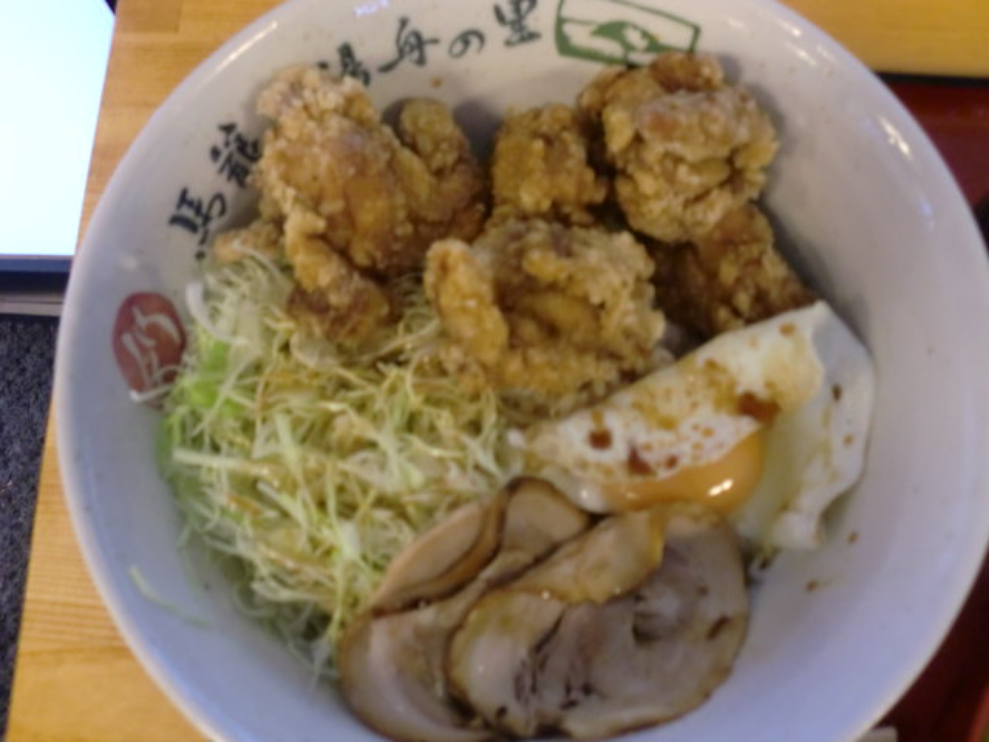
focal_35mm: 35
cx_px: 494
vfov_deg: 40.7
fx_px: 1000
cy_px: 371
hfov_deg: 52.6
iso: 400
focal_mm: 6.3
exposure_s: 1/50
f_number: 3.1
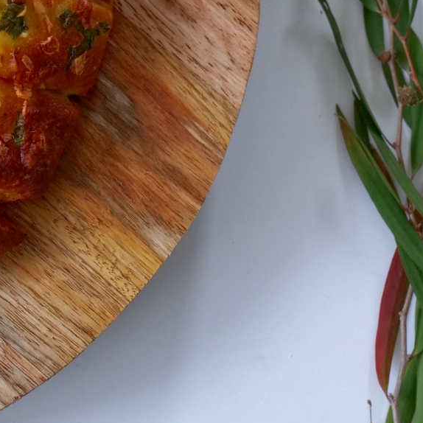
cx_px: -207
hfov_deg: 12.9
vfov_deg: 13.4
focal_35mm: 128
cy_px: -15
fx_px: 1770
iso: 2500
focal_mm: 45
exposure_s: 1/60
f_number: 8
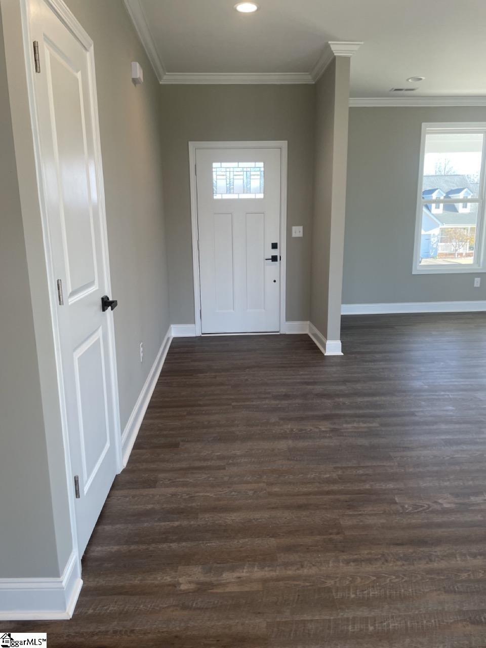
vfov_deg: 67.3
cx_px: 243
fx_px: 487
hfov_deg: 53.1
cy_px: 324
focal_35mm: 26
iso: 64
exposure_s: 1/120
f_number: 1.6
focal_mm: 4.2
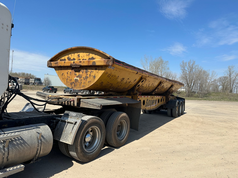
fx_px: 165
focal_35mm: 24
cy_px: 89
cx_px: 119
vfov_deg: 56.8
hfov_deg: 71.6
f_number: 1.78
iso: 80
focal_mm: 6.86
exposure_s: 1/5263
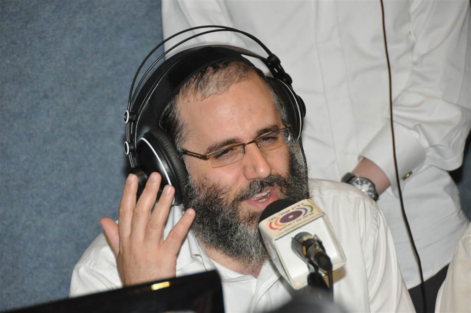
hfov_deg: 9.2
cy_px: 156
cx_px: 236
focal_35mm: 225
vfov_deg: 6.1
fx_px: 2940
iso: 800
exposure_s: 1/60
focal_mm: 150
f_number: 5.6
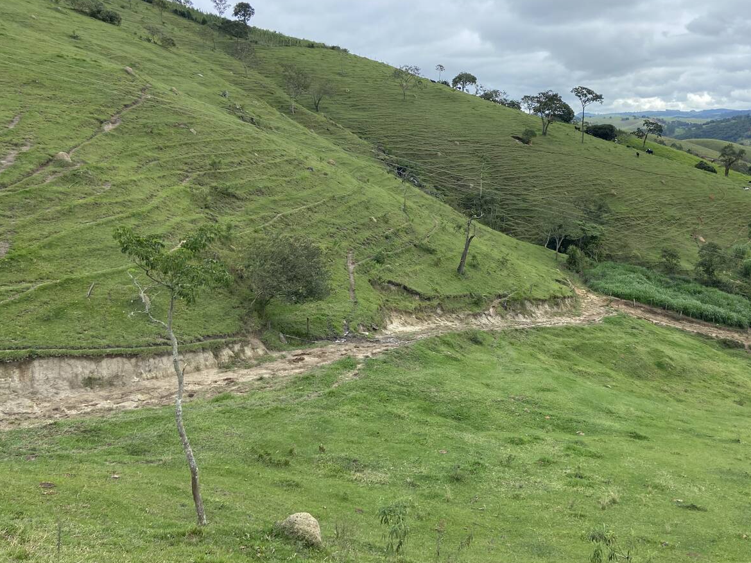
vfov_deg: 43.9
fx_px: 694
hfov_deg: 56.4
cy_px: 225
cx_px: 450
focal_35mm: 32
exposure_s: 1/864
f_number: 1.8
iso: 32
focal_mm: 4.25
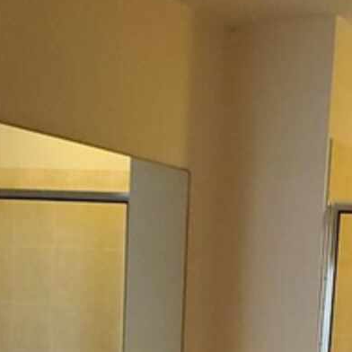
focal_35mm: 100
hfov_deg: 17.1
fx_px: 1150
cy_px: 511
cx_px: 324
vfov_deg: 16.1
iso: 500
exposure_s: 1/40
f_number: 2.4
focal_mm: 4.3
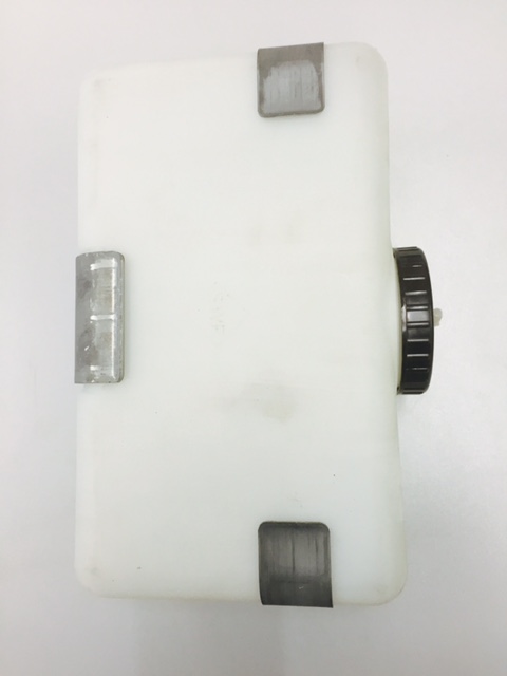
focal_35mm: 29
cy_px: 338
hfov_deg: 48.2
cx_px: 254
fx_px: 566
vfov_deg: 61.7
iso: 50
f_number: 2.2
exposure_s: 1/33
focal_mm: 4.15
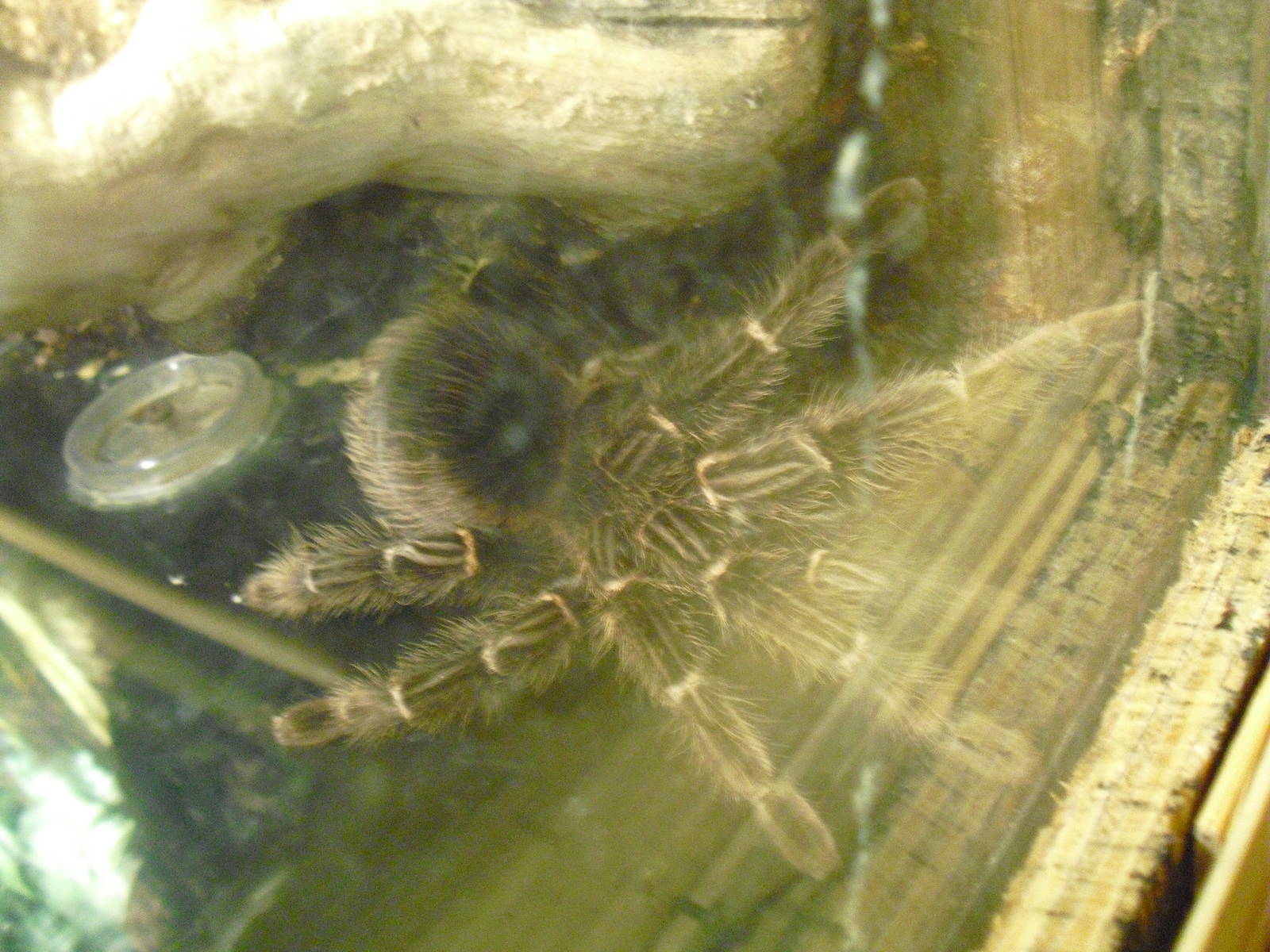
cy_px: 476
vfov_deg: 39.7
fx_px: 1321
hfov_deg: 51.4
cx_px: 635
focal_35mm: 36
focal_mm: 6.3
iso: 800
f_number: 3.1
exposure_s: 1/8
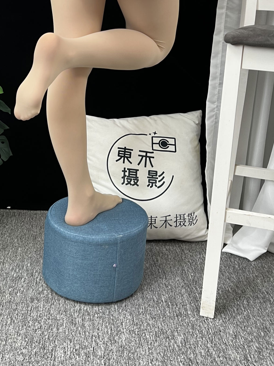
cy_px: 82
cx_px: 102
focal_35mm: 46
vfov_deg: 39.9
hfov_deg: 31.4
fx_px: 486
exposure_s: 1/50
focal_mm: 5.7
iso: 80
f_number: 1.5
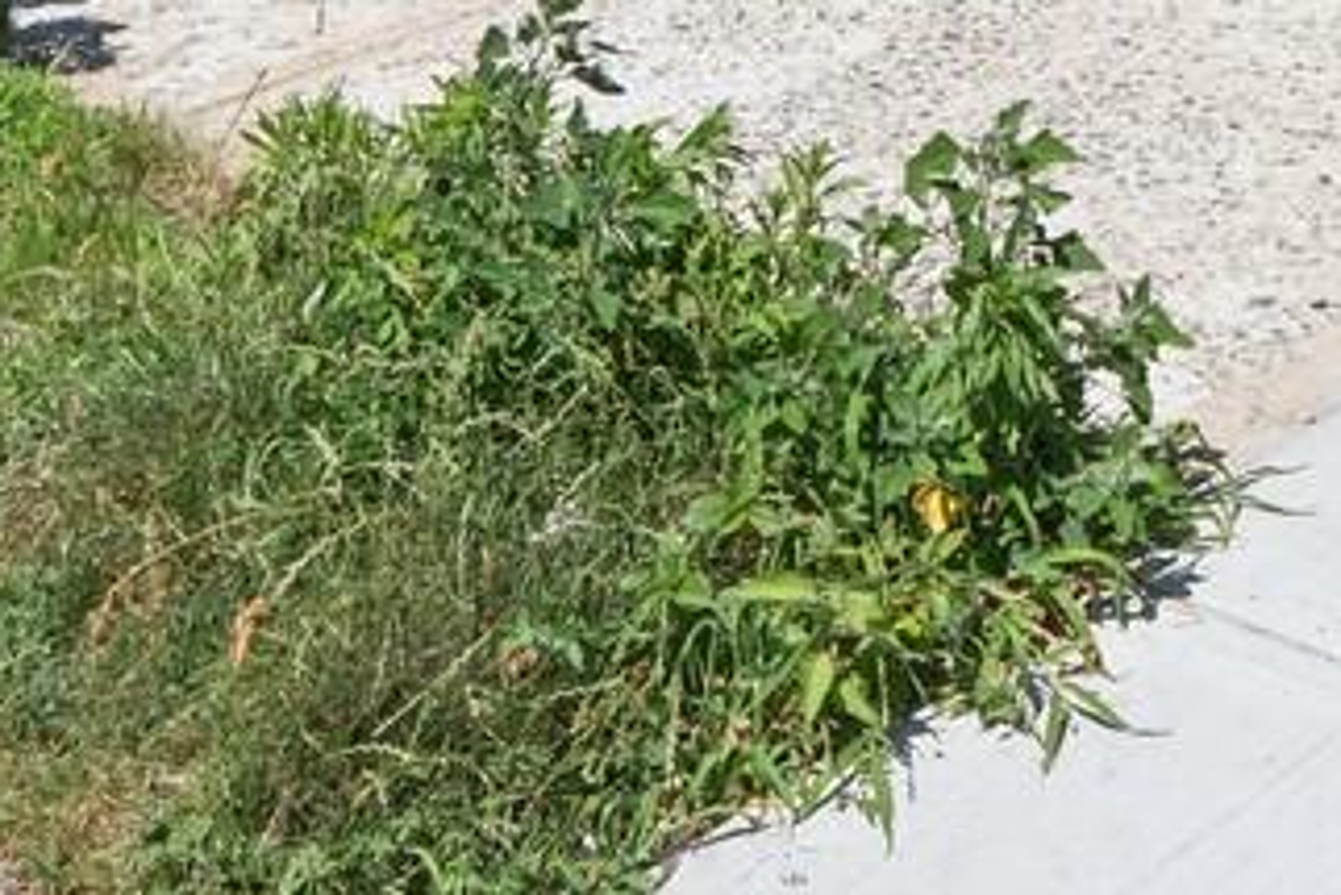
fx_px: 3317
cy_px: -1159
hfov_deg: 21.8
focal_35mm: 89
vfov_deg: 12.5
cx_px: 1416
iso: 200
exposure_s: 1/160
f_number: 10
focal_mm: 14
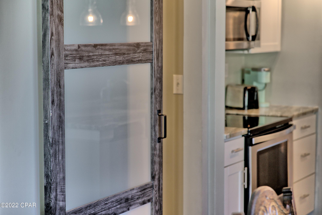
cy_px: 108
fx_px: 760
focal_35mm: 85
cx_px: 161
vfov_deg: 16.1
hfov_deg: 23.9
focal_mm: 85
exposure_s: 1/200
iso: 640
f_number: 4
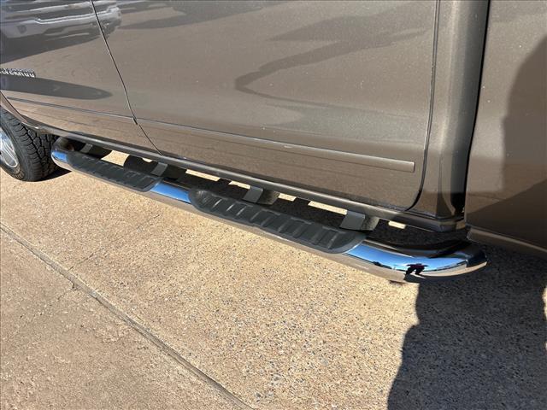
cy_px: 205
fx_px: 411
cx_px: 274
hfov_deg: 67.3
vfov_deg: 53.1
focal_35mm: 26
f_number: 1.5
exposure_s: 1/3165
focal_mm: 5.7
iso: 50
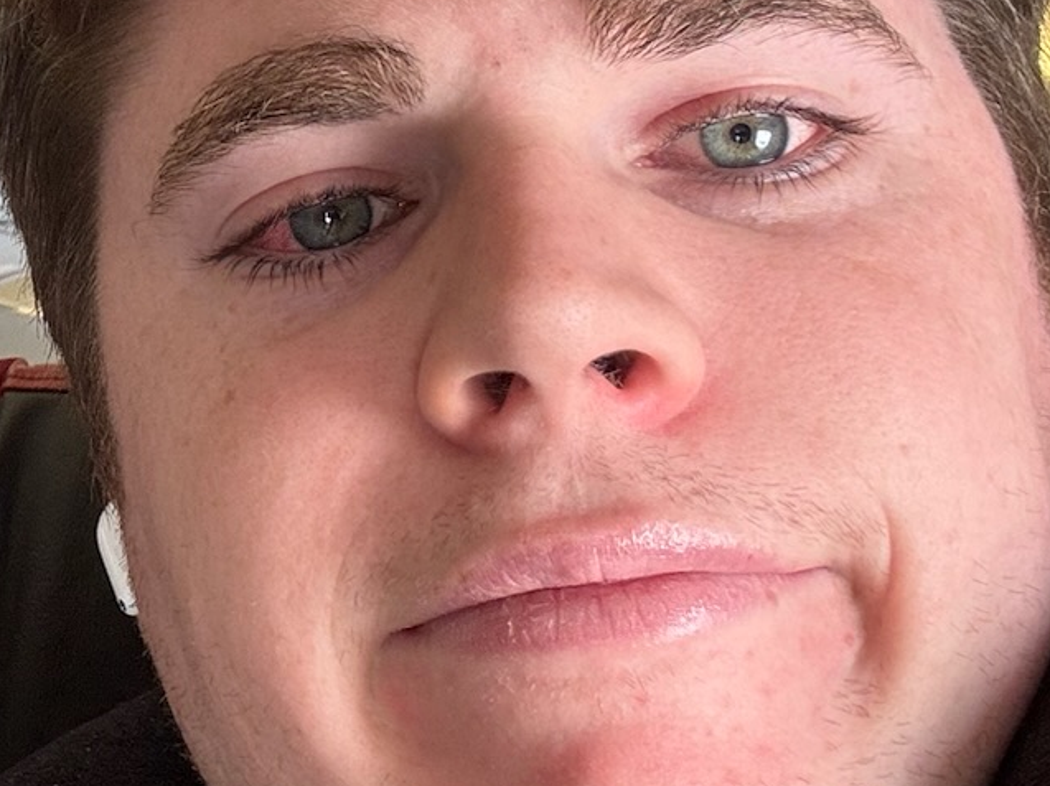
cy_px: 203
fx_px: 2243
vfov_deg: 19.7
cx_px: -148
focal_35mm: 74
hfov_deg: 24.3
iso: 80
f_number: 1.9
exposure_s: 1/102
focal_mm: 2.69
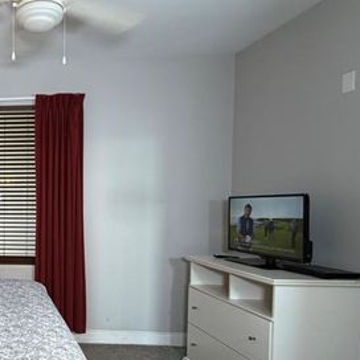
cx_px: -43
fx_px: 377
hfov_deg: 40.4
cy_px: 221
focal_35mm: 32
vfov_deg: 50.7
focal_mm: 2.22
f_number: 2.2
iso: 250
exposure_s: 1/60
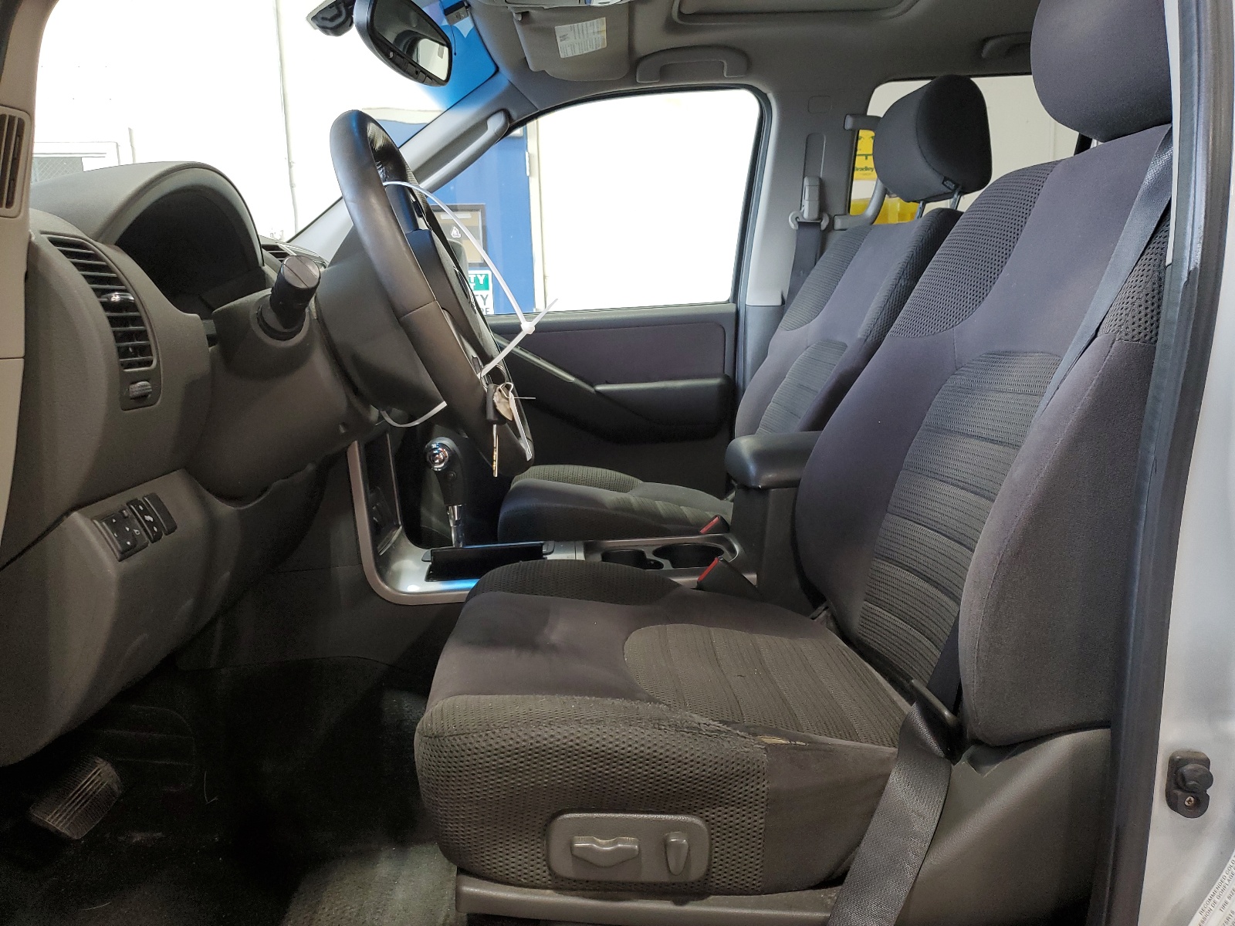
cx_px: 618
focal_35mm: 26
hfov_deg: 67.3
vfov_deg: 53.1
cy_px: 463
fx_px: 928
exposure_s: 1/60.2
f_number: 1.5
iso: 91
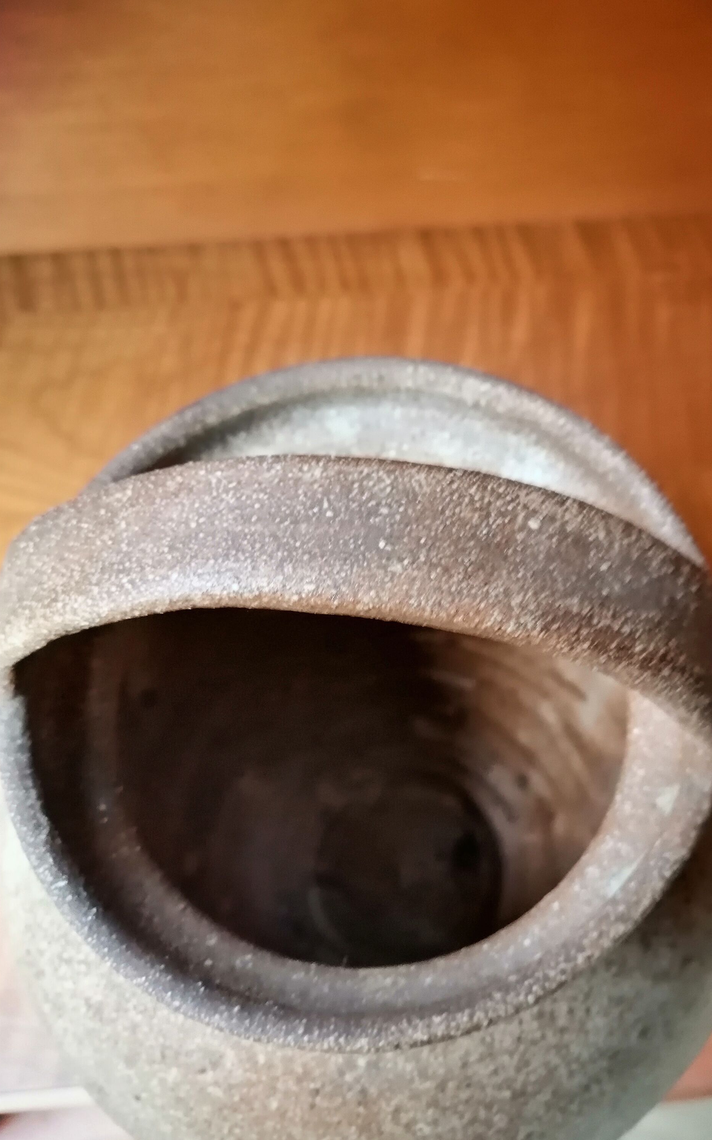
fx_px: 932
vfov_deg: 62.9
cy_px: 566
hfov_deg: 41.6
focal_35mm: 30
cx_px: 430
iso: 320
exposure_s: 1/25
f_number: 1.8
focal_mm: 3.96
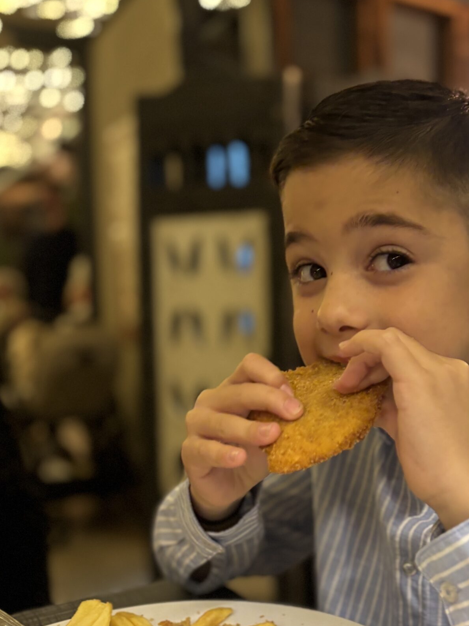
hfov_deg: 33.9
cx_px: 328
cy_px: 368
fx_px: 759
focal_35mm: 42
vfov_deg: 44.6
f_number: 1.6
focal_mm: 5.96
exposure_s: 1/33
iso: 400
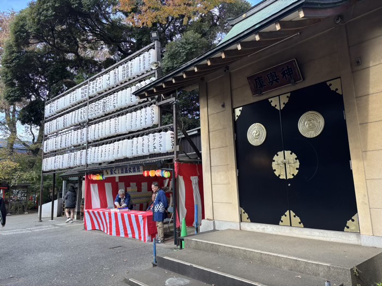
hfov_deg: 67.3
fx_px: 287
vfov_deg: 53.1
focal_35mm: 26
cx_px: 191
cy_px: 143
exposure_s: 1/302
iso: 50
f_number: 1.6
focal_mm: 5.96
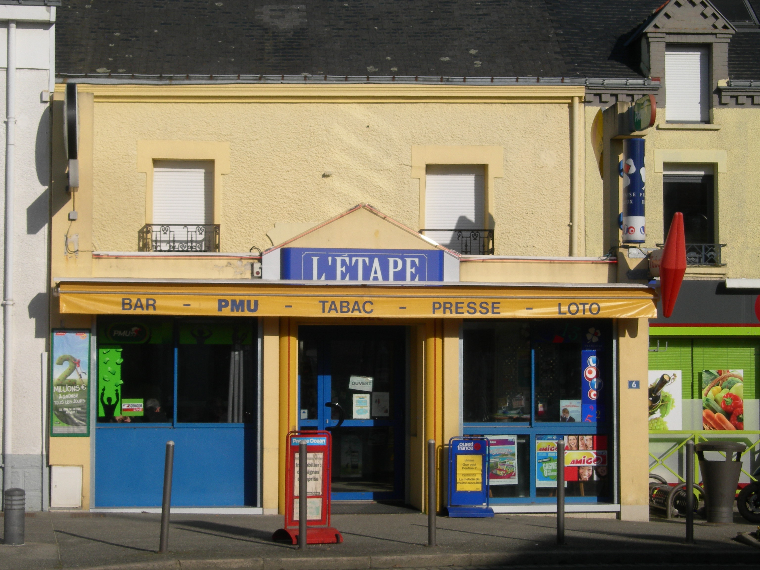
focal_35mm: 92
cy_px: 285
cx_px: 380
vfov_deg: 16.1
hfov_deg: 21.3
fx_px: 2020
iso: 50
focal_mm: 19.1
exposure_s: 1/460
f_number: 7.3
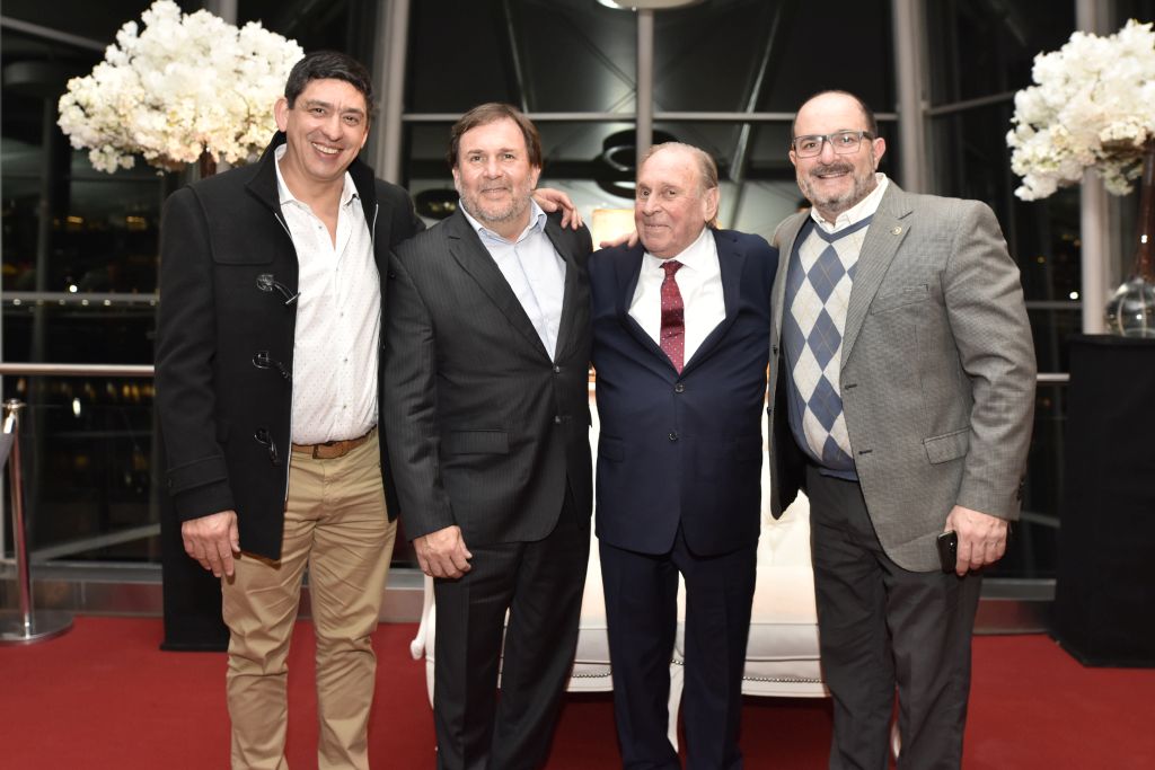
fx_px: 963
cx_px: 578
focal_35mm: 30
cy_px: 385
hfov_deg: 61.9
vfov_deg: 43.6
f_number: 2.8
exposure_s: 1/125
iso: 1000
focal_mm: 20
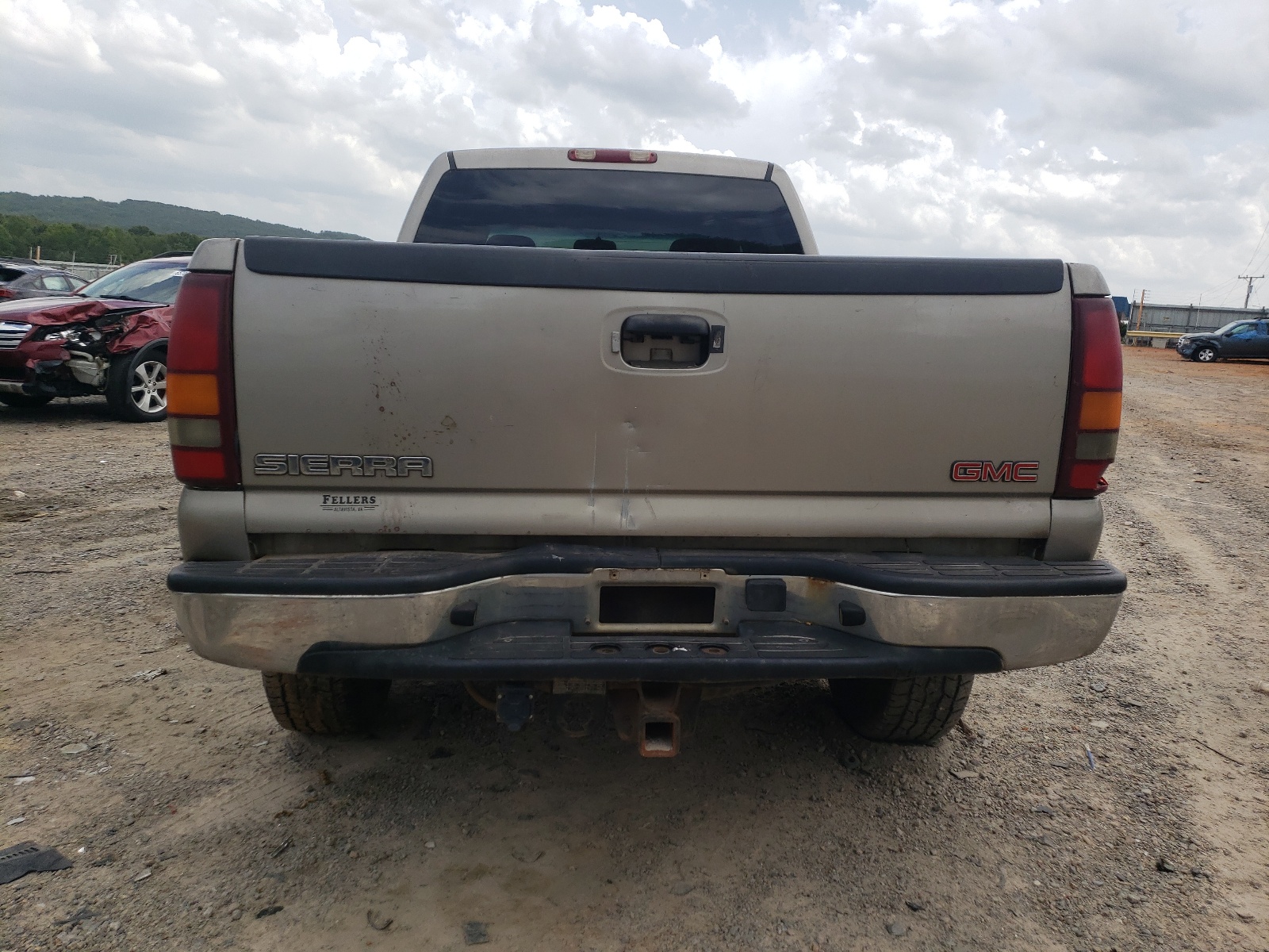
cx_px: 634
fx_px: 953
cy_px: 476
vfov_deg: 53.1
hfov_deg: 67.3
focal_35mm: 26
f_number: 1.5
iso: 50
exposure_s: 1/2500
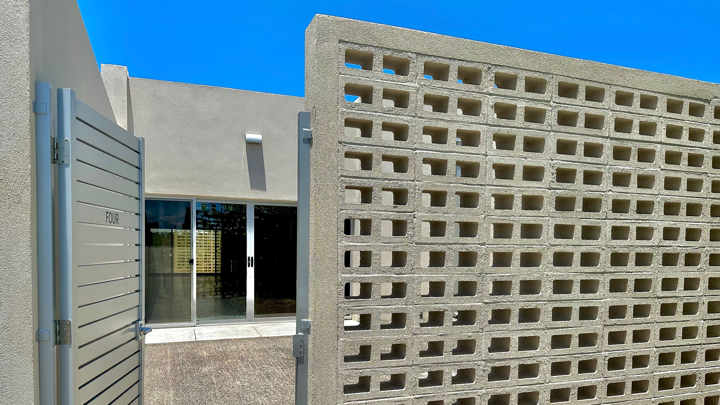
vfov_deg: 42.4
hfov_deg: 69.9
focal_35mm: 27
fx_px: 515
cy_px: 265
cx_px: 362
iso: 80
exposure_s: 1/5525
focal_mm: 6.86
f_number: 1.78
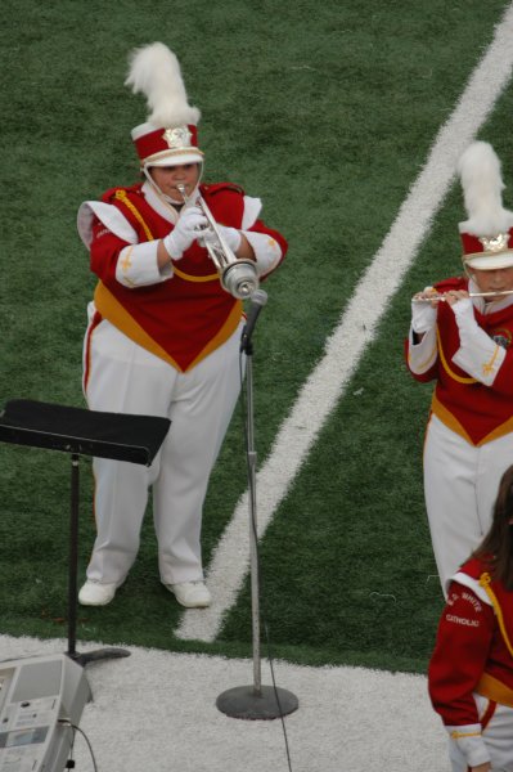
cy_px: 386
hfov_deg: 2.3
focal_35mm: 600
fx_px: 12846
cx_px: 256
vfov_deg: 3.4
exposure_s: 1/250
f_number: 5.6
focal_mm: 400
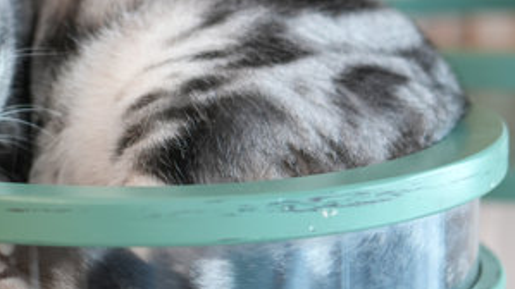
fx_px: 2198
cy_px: 129
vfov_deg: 7.5
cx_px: 69
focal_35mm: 161
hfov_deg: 13.3
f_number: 1.8
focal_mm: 50
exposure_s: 1/80
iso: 250
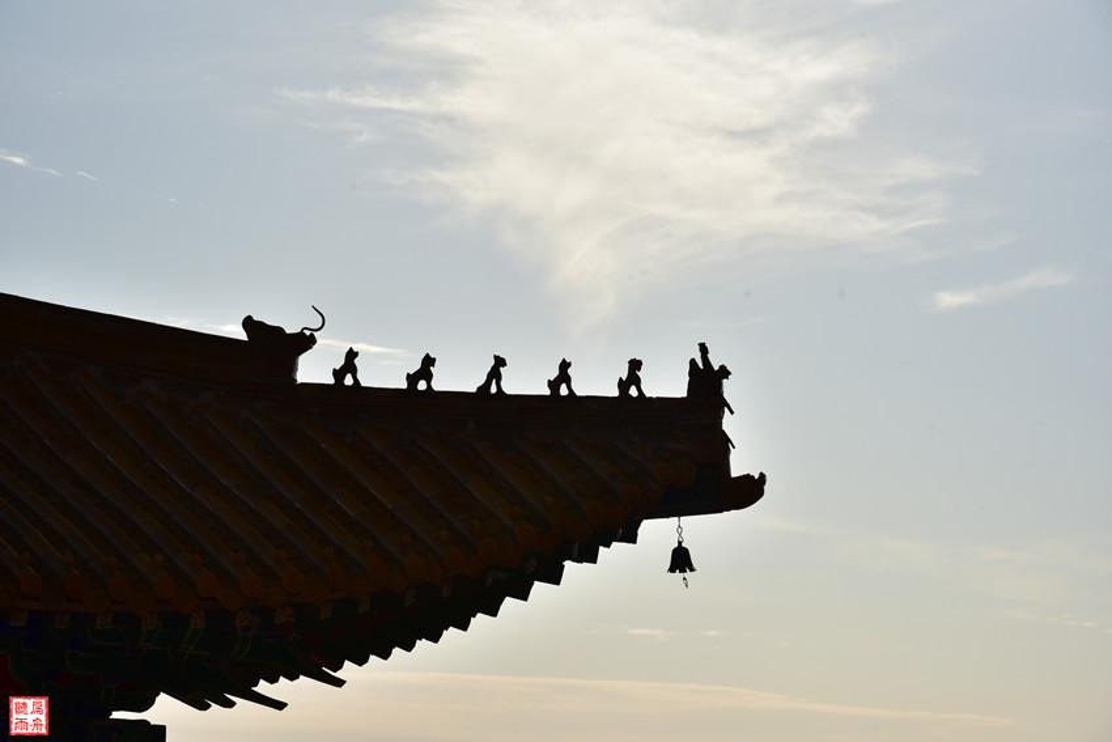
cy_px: 371
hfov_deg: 17.1
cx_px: 556
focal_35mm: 120
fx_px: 3707
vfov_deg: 11.4
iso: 280
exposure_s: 1/500
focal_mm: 120
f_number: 11
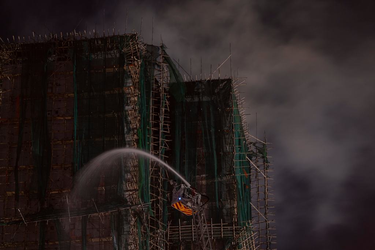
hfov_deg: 12.1
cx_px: 188
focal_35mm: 170
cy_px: 125
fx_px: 1771
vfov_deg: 8.1
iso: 250
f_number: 2.8
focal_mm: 170
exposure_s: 1/2.5
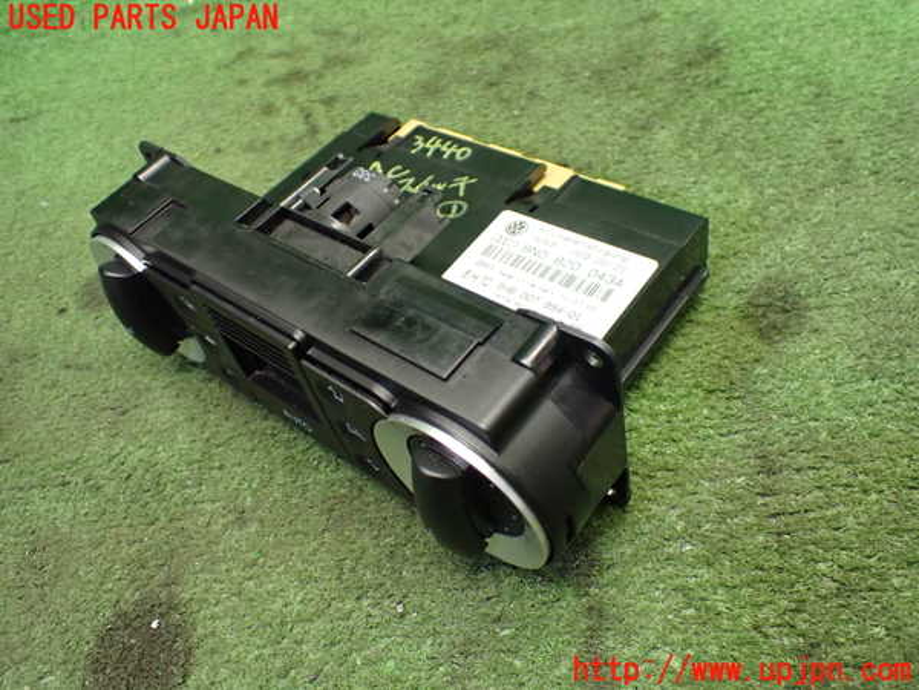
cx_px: 460
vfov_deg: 46.8
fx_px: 796
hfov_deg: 60.0
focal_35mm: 30
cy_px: 345
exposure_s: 1/100
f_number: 2.3
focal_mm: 5.4
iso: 800
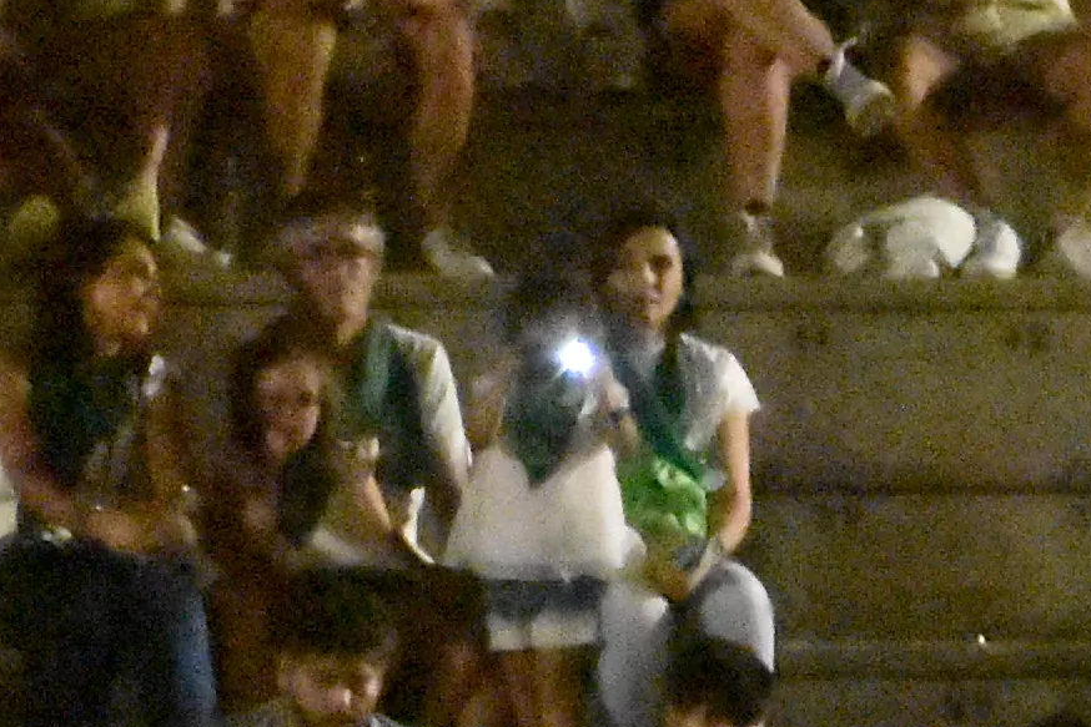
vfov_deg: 1.7
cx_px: 3405
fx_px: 24974
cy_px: 1999
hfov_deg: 2.5
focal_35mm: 824
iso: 25600
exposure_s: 1/400
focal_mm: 80
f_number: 5
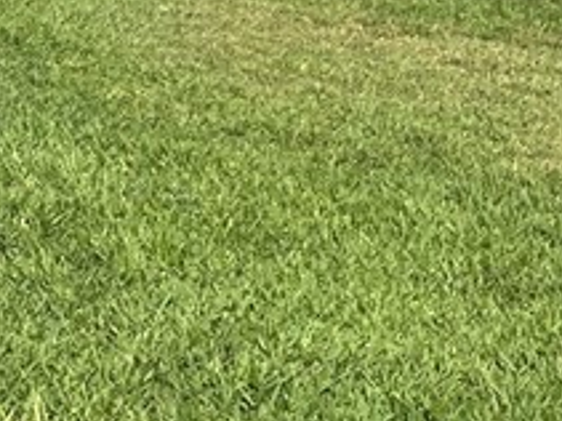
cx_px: -778
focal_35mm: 126
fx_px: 2044
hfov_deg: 12.4
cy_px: -245
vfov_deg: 11.2
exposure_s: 1/4149
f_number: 1.6
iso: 50
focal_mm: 5.1
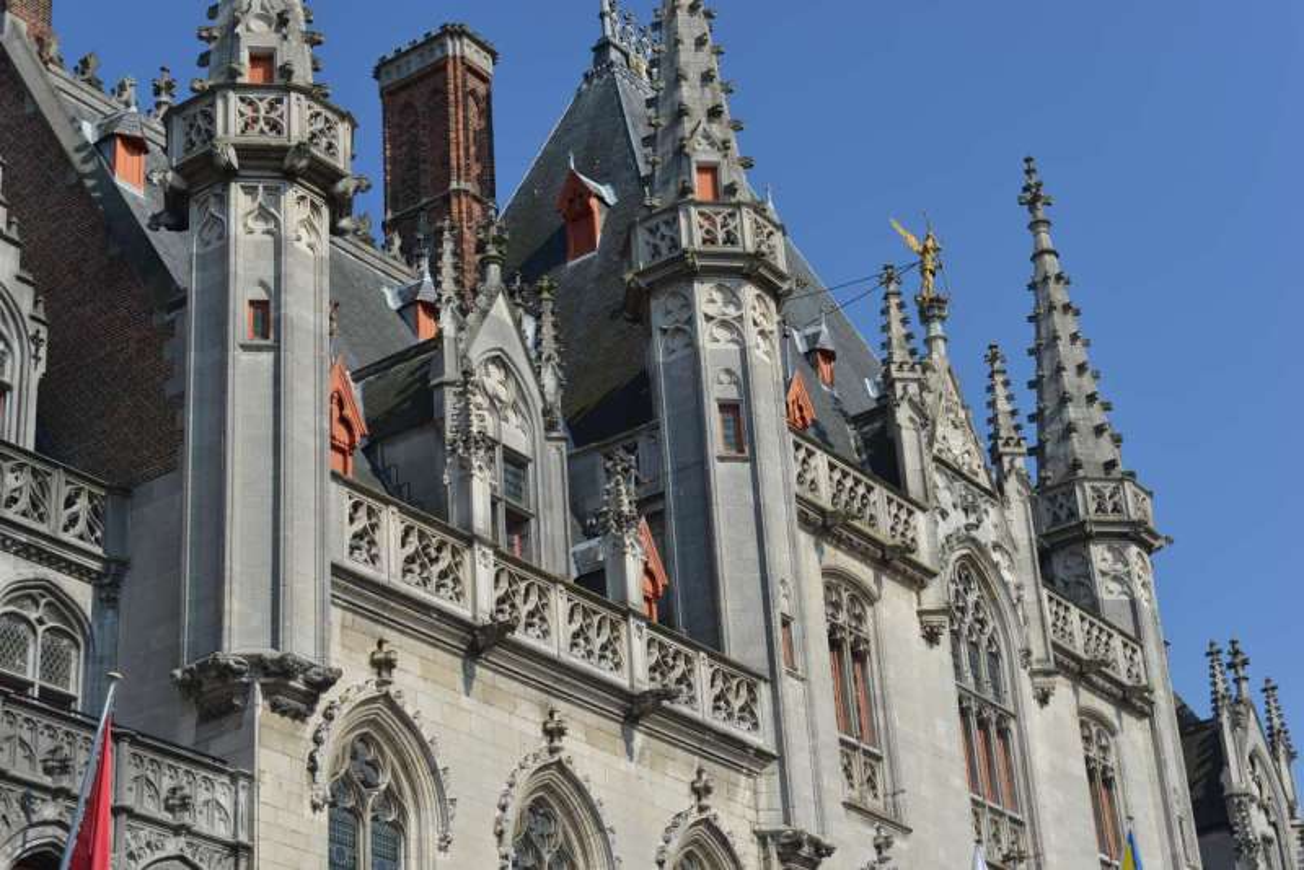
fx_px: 2536
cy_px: 435
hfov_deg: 28.8
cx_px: 652
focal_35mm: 70
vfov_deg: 19.5
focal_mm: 70
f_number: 11
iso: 125
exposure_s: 1/250
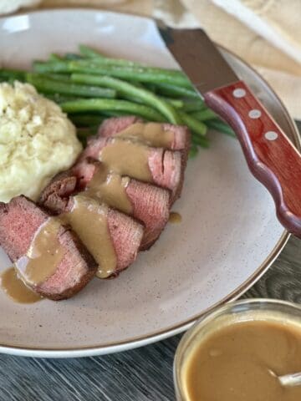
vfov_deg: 25.3
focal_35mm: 77
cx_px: 150
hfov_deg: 19.1
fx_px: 893
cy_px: 200
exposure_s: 1/121
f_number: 2.8
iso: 64
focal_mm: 9
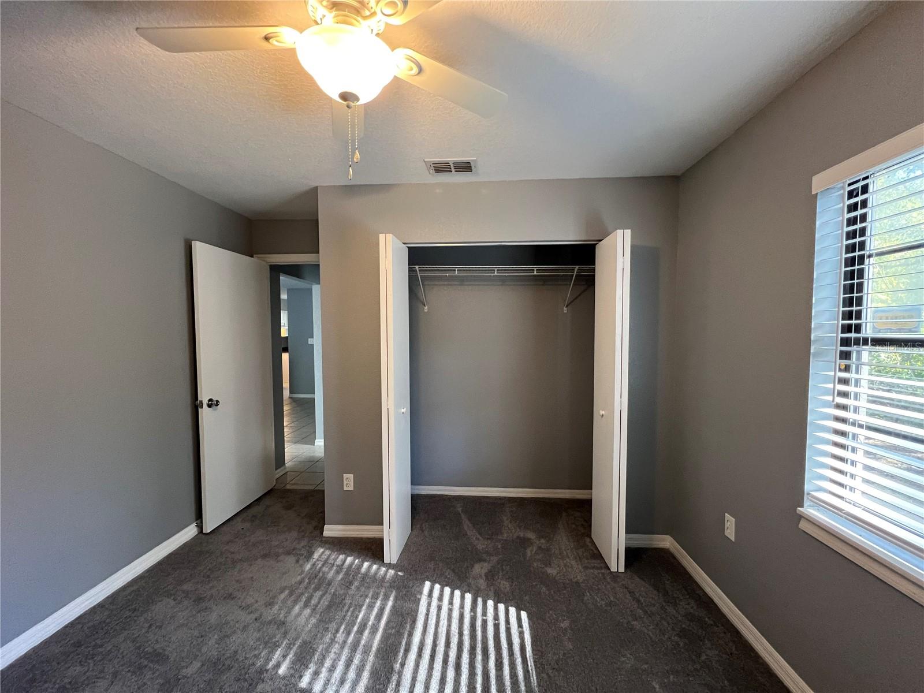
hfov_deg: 106.2
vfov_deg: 89.9
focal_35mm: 13
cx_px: 462
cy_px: 346
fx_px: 347
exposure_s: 1/60
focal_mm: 1.57
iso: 400
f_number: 1.8
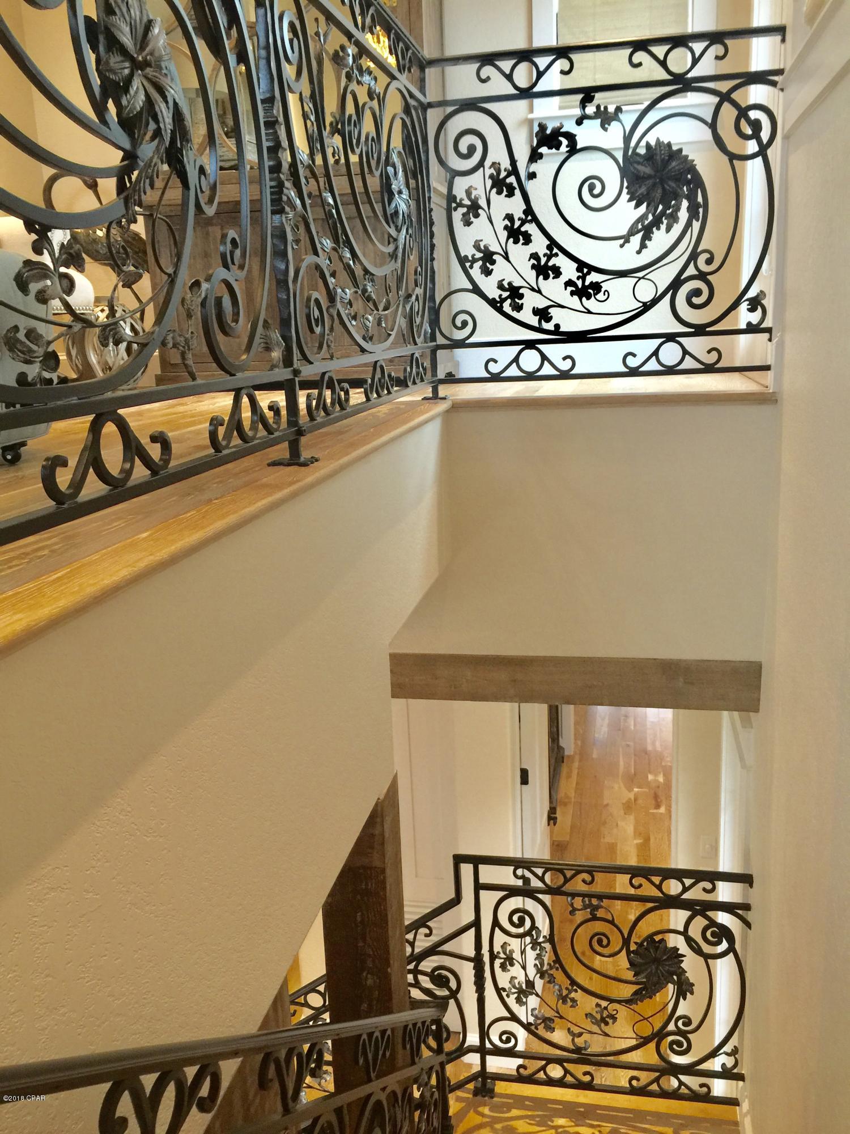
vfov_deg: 61.7
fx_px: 949
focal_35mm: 29
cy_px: 567
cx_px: 425
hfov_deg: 48.2
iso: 40
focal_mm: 4.15
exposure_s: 1/15
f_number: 2.2
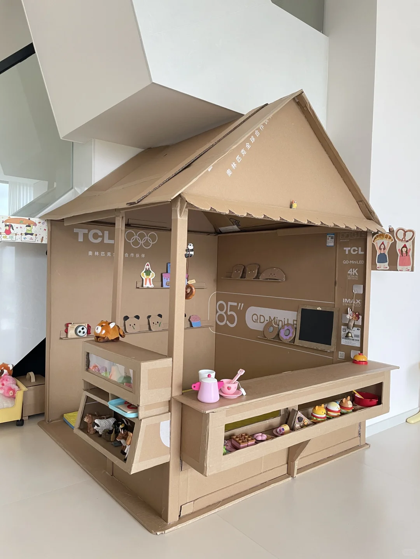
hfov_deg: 53.1
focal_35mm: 26
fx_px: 421
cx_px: 210
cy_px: 280
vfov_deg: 67.3
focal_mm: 4.2
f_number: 1.6
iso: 160
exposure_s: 1/60
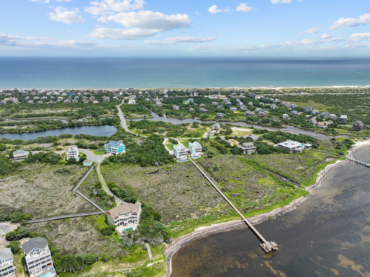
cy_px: 138
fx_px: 256
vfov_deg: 56.8
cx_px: 185
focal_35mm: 24
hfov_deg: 71.6
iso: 100
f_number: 2.8
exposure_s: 1/2000
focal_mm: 12.29
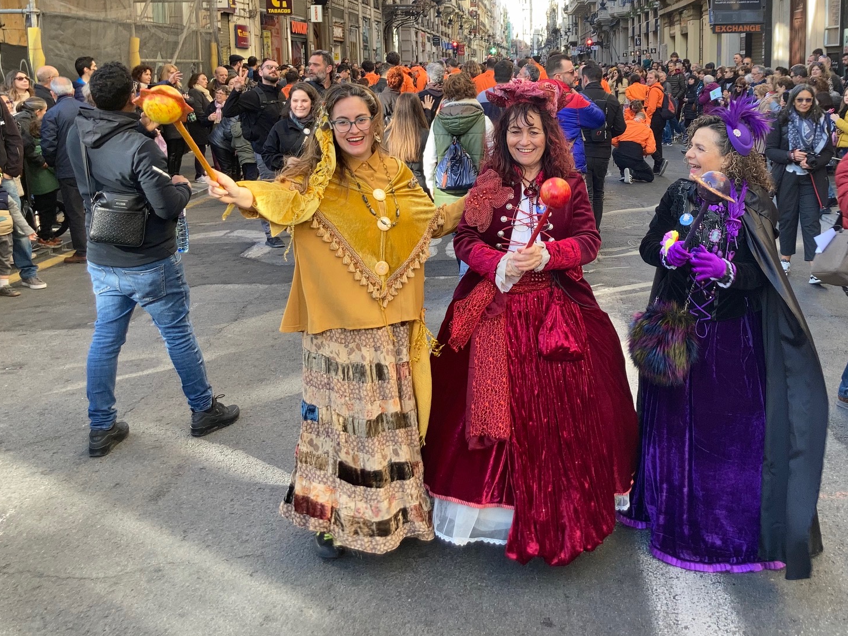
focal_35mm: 39
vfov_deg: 36.4
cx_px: 566
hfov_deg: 47.1
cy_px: 203
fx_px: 956
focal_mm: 3.99
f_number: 1.8
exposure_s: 1/120
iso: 20
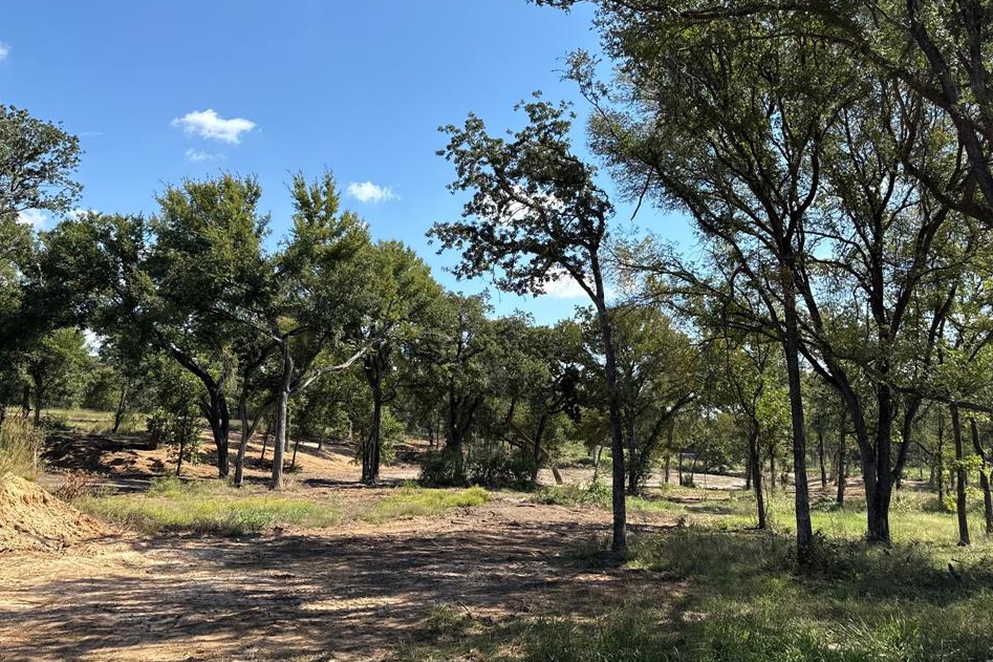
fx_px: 745
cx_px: 501
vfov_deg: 47.8
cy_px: 292
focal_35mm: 27
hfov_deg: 67.4
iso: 80
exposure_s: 1/3279
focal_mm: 6.76
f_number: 1.78
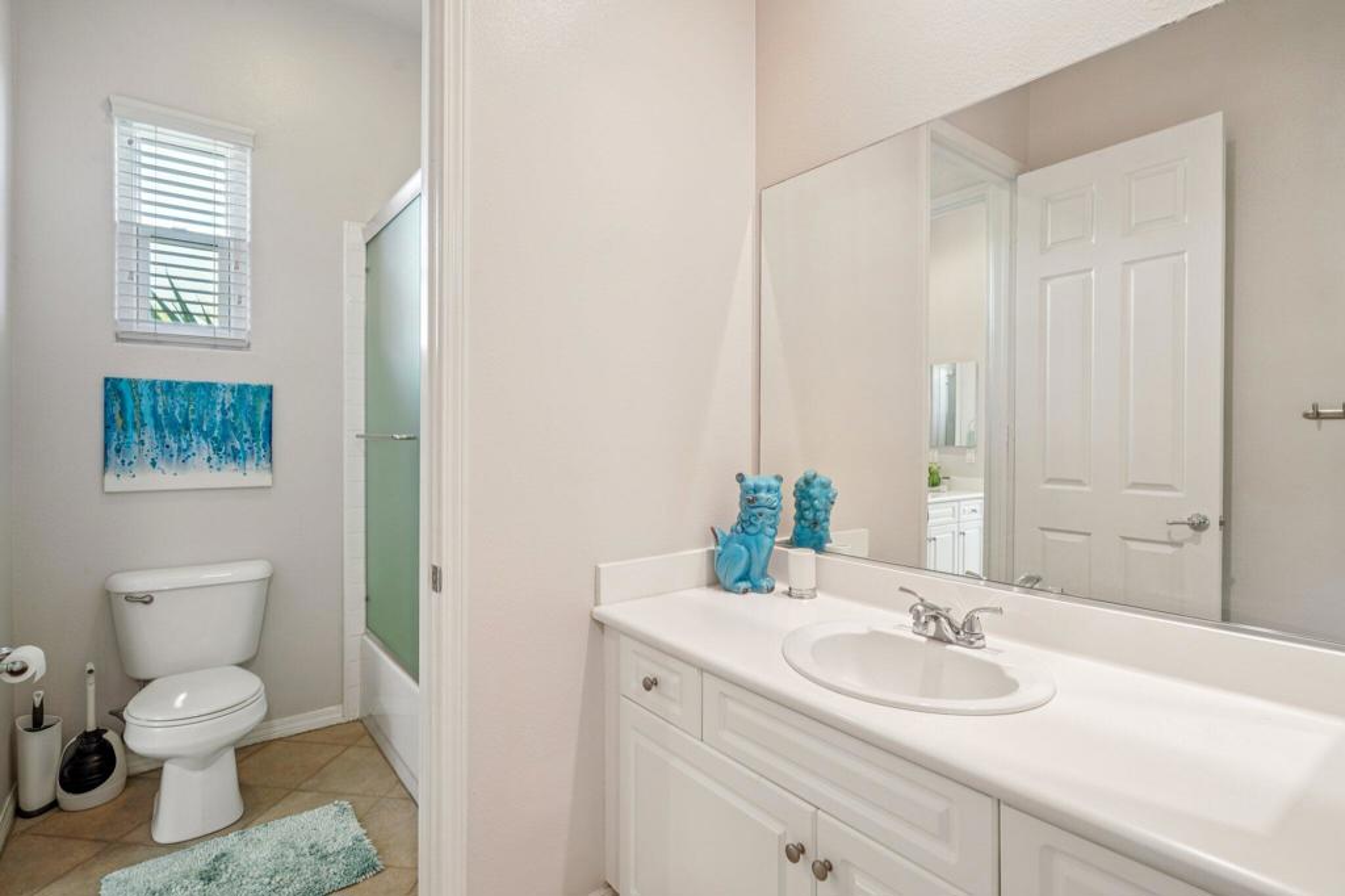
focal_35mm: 17
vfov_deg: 70.4
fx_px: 635
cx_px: 672
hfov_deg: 93.3
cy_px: 448
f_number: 8
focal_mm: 17
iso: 400
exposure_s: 1/8
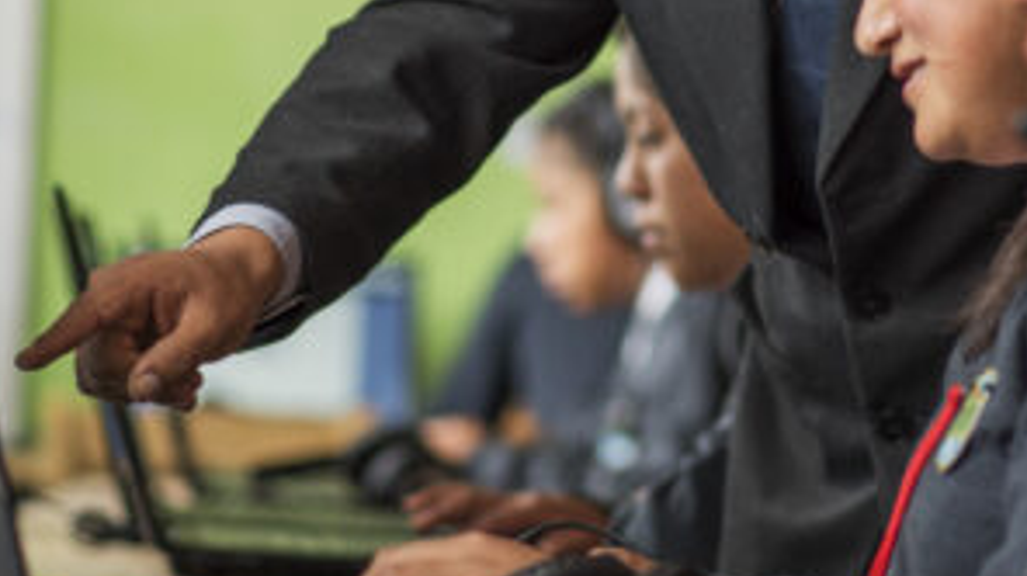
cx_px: 751
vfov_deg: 5.9
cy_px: 52
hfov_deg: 10.5
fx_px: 5579
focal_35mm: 205
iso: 200
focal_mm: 85
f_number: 2.5
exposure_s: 1/160
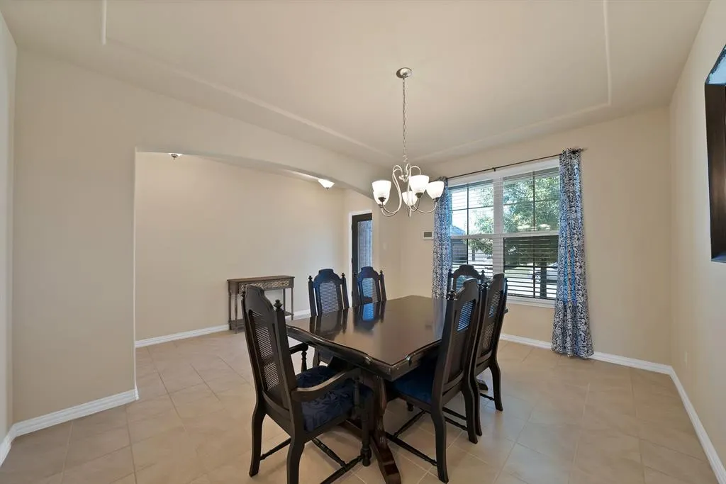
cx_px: 363
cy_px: 242
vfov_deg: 90.0
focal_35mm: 12
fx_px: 242
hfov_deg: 112.6
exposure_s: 1/4
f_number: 9
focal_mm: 12
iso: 640
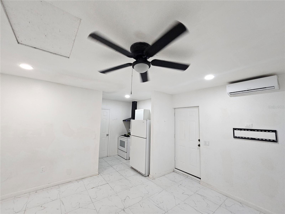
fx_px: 107
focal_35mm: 13
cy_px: 107
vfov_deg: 89.9
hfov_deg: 106.2
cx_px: 142
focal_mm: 2.2
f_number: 2.2
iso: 250
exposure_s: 1/100
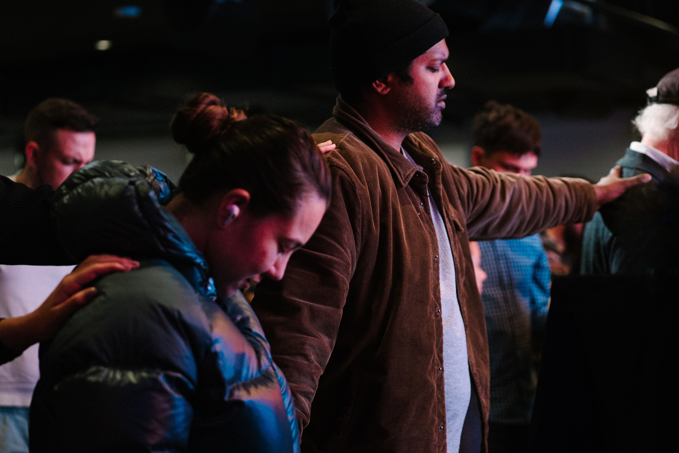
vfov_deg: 16.7
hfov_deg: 24.7
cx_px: 282
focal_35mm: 82
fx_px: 1547
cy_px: 251
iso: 1600
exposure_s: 1/60
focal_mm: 70
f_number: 2.8
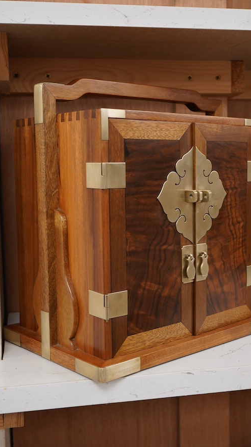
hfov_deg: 24.9
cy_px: 222
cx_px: 149
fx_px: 568
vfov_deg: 42.9
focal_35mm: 48
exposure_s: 1/125
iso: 1250
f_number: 8
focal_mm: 30
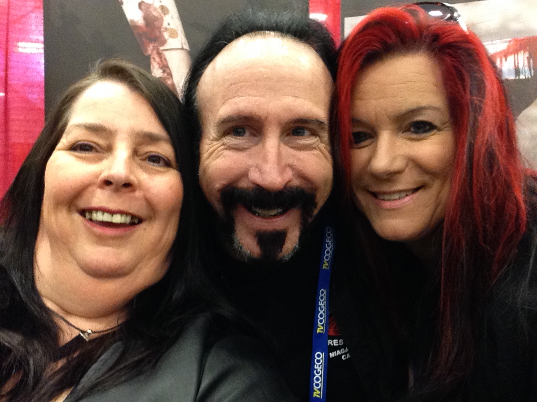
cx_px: 268
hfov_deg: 52.6
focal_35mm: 35
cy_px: 201
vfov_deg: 40.7
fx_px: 543
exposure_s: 1/24
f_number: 2.4
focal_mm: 2.18
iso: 250
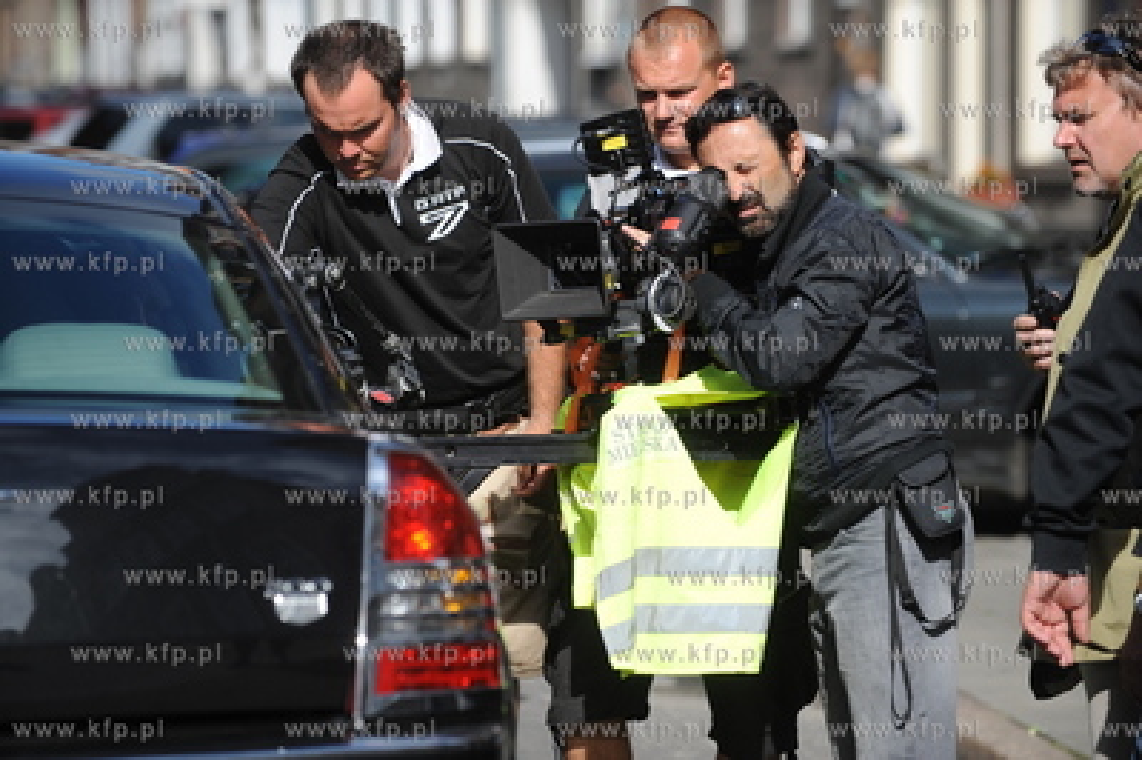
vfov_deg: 8.1
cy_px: 380
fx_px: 5388
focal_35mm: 170
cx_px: 571
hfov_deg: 12.1
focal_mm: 170
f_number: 4
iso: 400
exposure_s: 1/3200
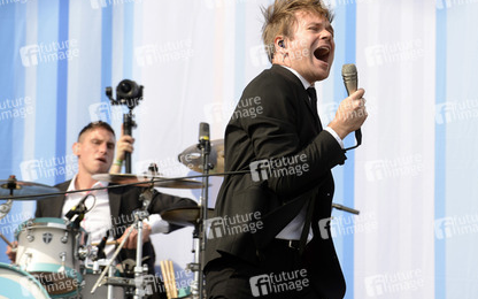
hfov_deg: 14.0
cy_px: 139
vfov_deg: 8.8
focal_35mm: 149
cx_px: 249
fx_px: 1941
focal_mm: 135
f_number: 7.1
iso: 160
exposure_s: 1/400
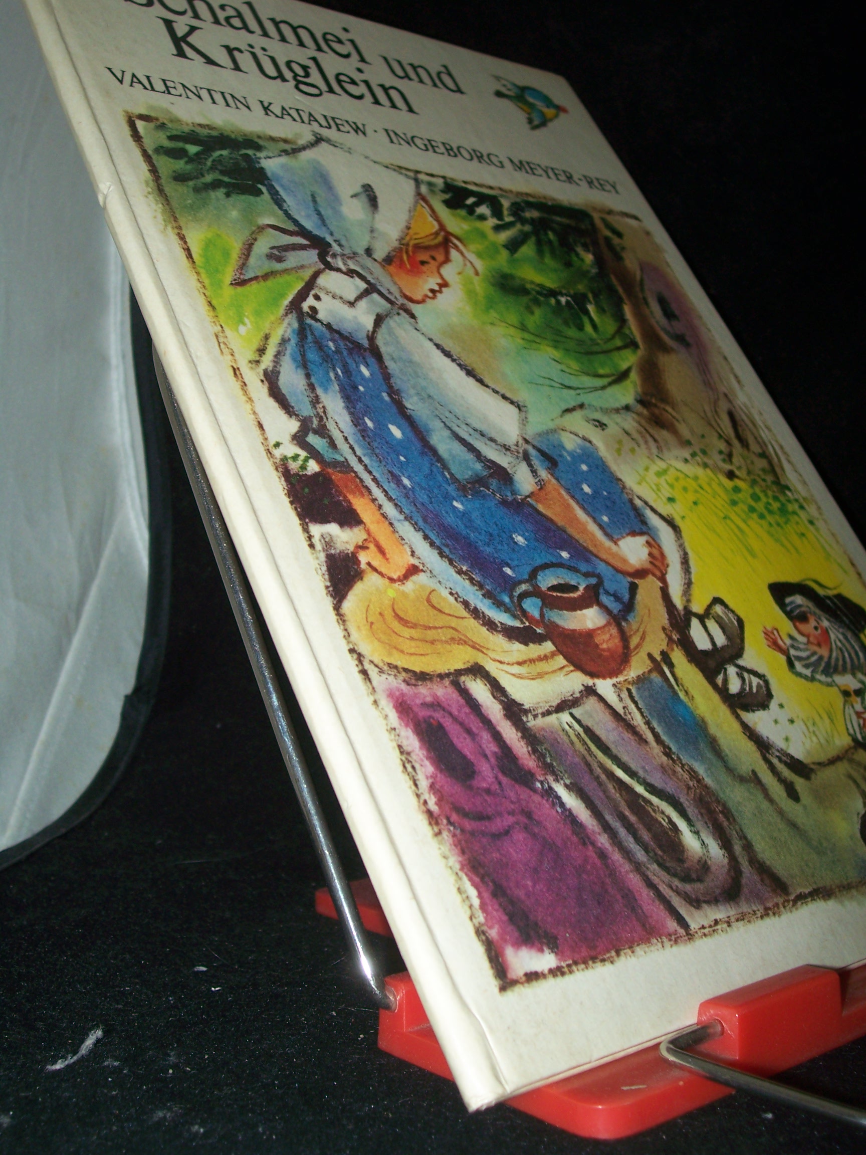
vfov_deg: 44.8
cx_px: 433
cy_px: 578
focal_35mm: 42
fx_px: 1401
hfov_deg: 34.3
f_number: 2.8
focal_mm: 7
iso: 80
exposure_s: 1/60
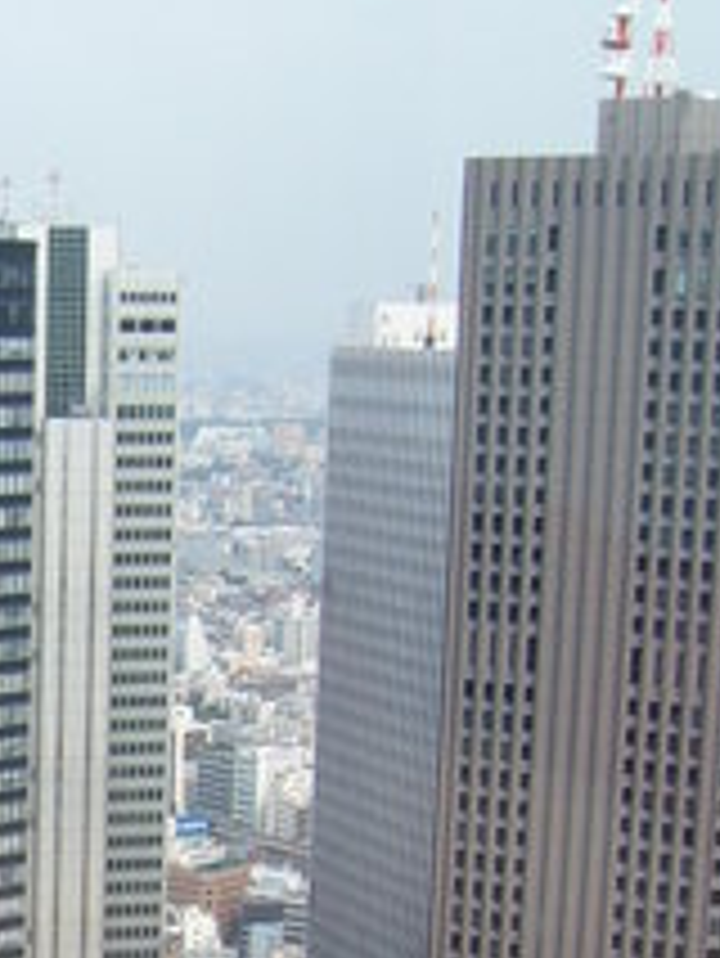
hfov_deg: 12.8
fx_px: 3075
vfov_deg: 16.8
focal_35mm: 111
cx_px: -256
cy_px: 1219
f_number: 6
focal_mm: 6.2
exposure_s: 1/125
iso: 63
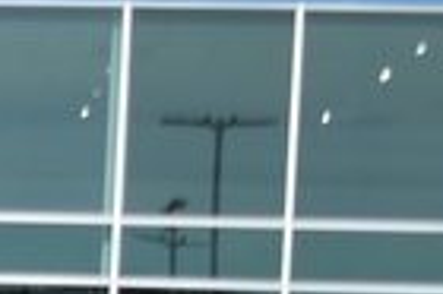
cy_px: 775
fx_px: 3245
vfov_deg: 5.0
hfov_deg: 7.3
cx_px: -672
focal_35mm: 264
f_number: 4.5
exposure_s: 1/640
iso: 100
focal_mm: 24
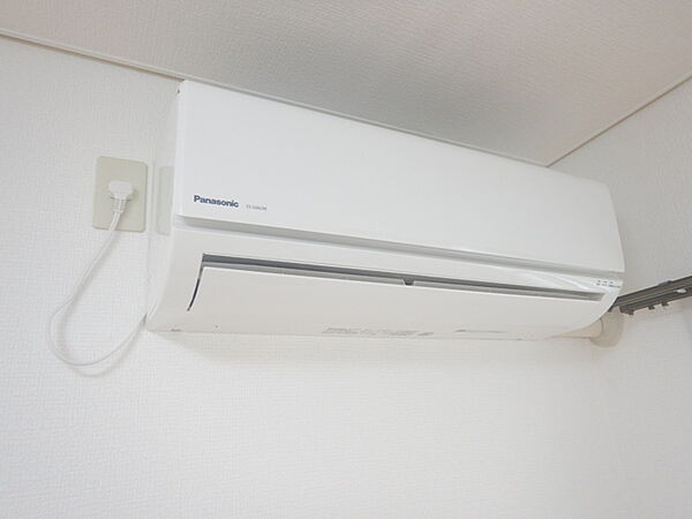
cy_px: 260
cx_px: 346
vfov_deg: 56.8
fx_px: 480
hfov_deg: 71.6
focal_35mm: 24
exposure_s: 1/30
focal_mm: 4.3
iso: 200
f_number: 2.8
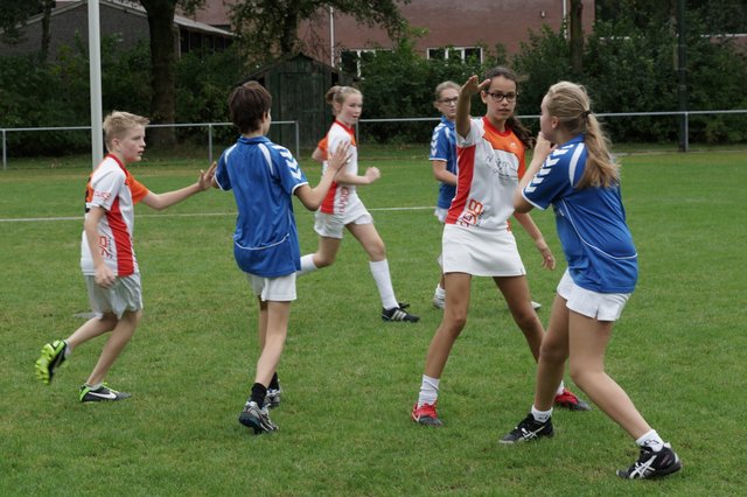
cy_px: 248
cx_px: 374
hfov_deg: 27.0
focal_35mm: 75
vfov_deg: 18.2
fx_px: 1555
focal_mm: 50
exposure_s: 1/250
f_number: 4
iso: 100
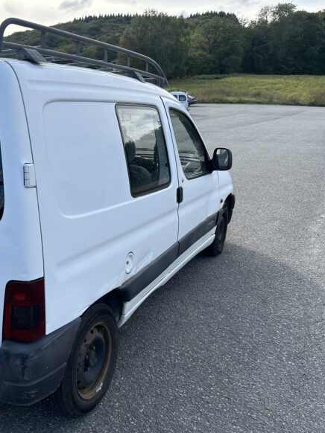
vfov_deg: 55.4
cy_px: 222
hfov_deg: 41.1
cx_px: 66
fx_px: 413
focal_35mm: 33
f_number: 1.78
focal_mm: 6.86
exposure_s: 1/1779
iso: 80
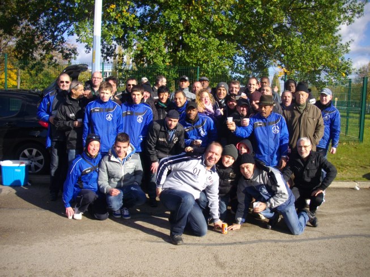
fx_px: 396
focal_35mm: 37
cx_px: 185
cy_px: 138
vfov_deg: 38.7
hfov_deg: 50.1
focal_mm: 6.2
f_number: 5.6
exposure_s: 1/250
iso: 100
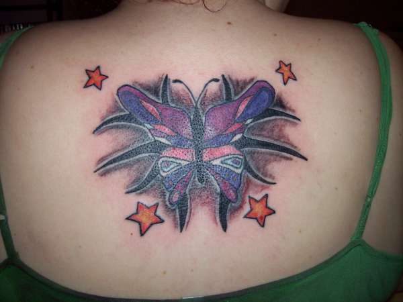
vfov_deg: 39.7
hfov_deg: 51.4
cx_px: 202
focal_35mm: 36
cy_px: 151
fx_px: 419
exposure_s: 1/64
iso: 80
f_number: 2.7
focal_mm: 6
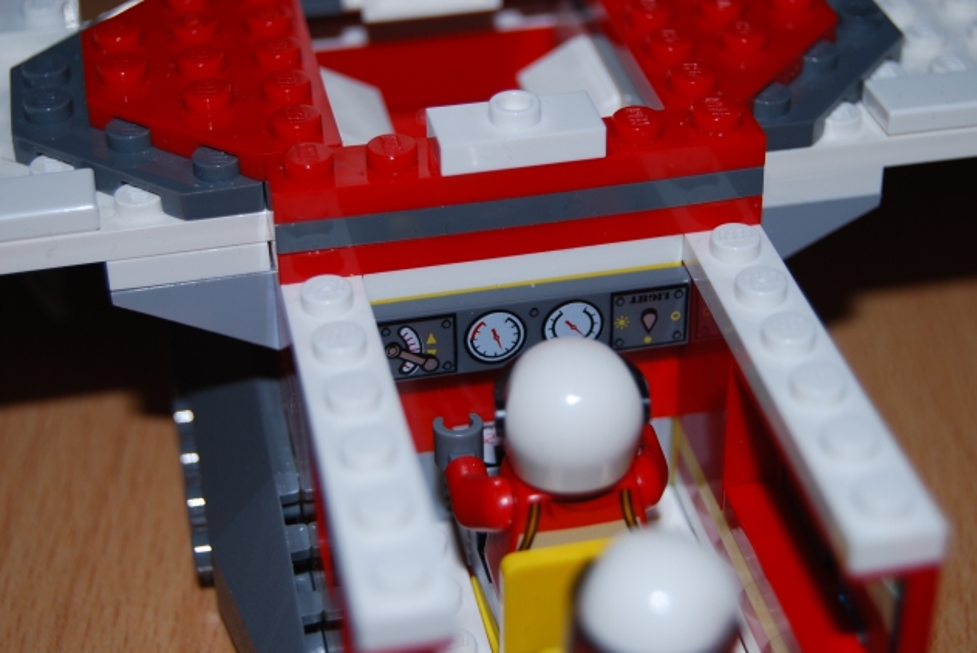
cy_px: 325
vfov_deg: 18.0
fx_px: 2063
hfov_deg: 26.6
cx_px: 488
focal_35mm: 76
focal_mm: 50
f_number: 5.6
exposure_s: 1/125
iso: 100
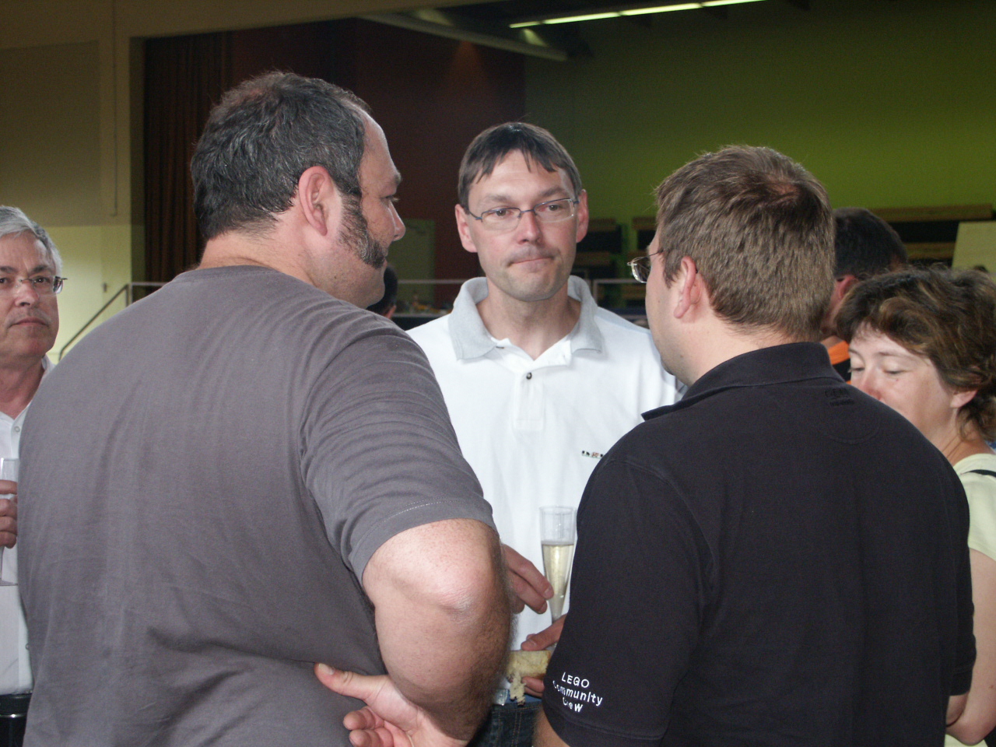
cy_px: 374
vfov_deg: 22.6
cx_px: 498
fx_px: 1870
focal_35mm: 65
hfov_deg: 29.8
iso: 200
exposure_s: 1/60
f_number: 3.5
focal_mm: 16.22
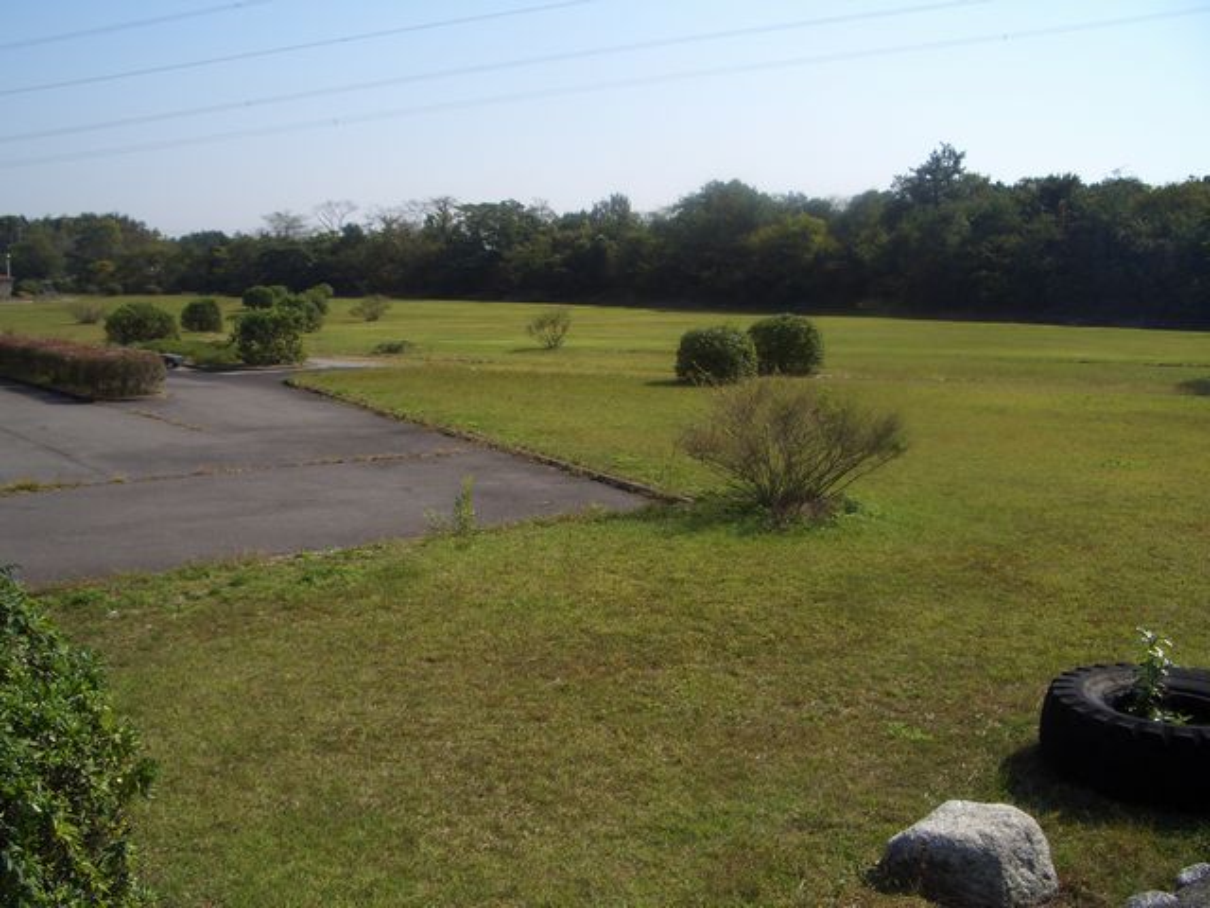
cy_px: 454
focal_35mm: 35
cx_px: 605
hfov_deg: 52.6
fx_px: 1223
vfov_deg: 40.7
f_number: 4.3
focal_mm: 5.8
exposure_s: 1/500
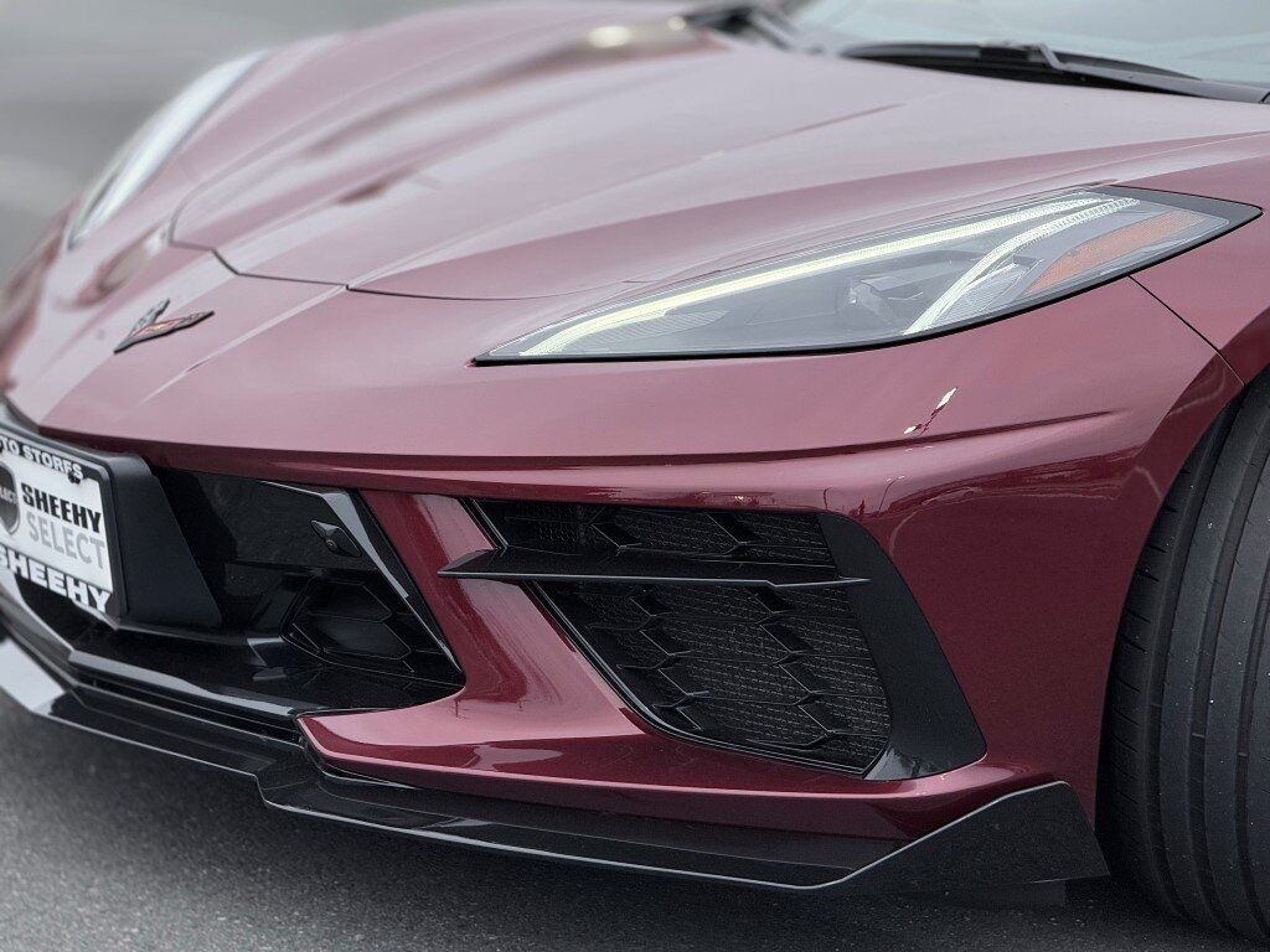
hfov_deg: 16.4
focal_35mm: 120
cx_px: 635
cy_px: 476
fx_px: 4403
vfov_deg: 12.3
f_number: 2.8
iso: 50
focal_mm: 15.66
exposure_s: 1/391
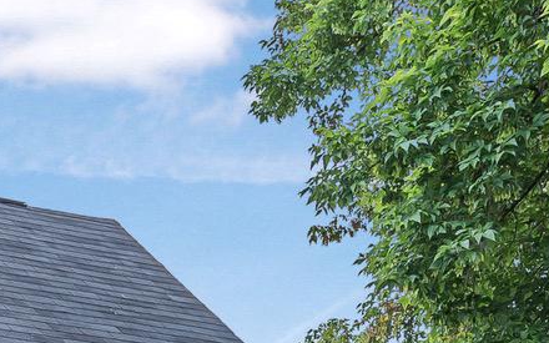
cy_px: 799
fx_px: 1706
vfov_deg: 10.1
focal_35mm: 114
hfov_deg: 16.9
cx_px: -226
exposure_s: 1/80
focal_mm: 24
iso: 250
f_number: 9
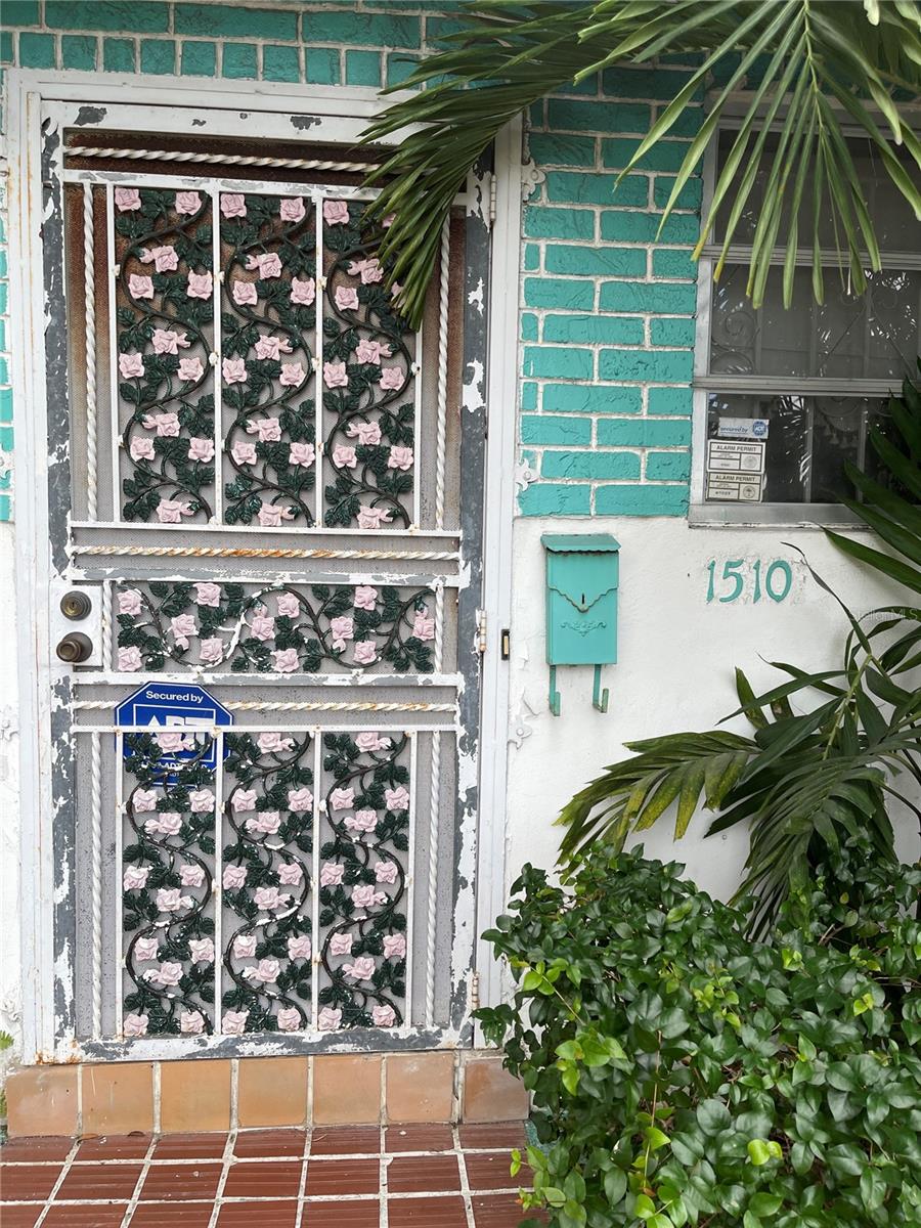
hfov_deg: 54.9
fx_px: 887
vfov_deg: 69.4
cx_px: 460
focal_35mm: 25
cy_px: 614
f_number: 1.6
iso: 32
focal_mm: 5.1
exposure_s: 1/466
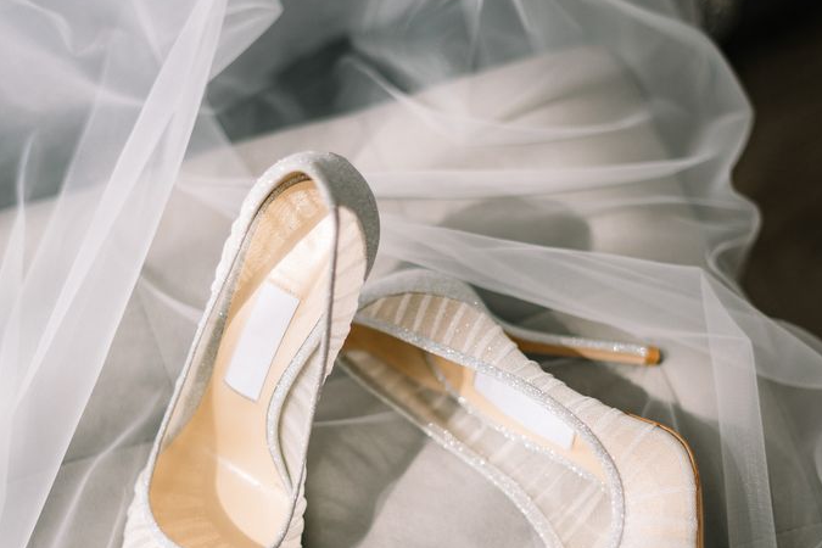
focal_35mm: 80
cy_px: 391
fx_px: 1827
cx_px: 416
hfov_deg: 25.4
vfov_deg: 17.0
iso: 100
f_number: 1.6
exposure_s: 1/1600
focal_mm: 50
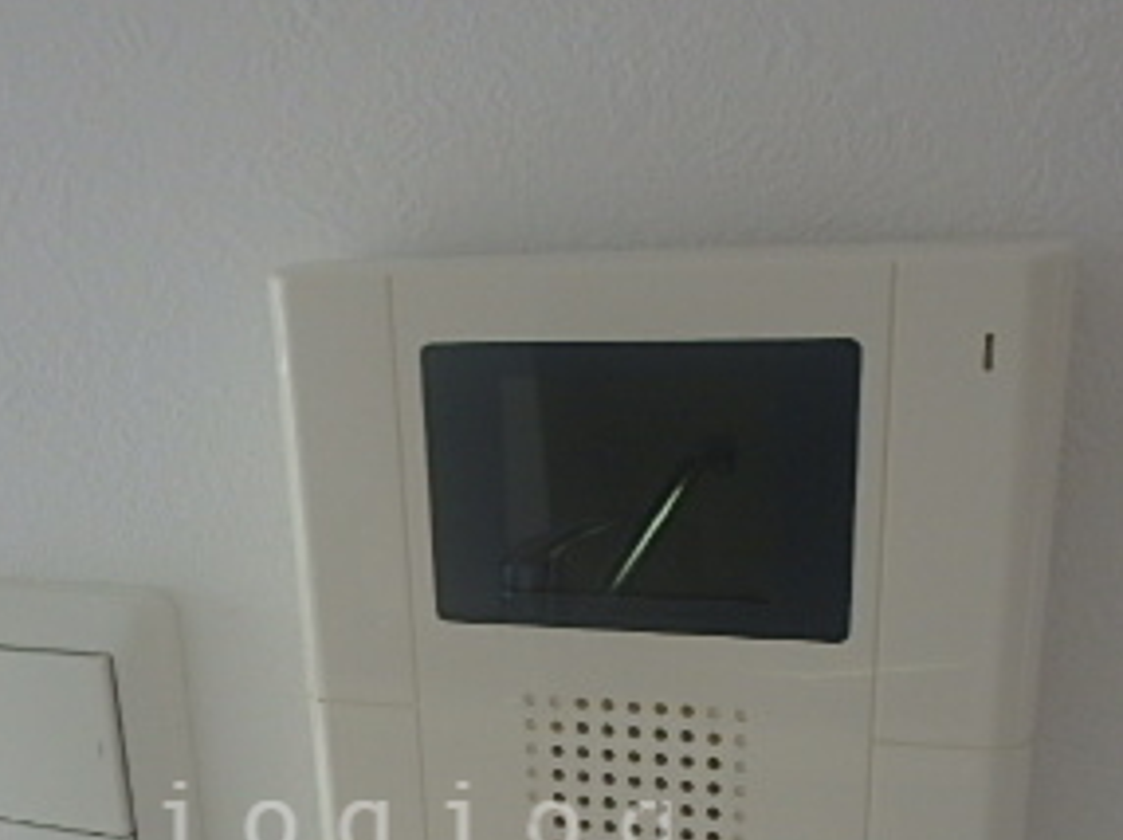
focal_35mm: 47
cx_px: 424
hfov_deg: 40.2
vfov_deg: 29.0
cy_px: 828
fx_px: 1523
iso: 200
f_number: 3.5
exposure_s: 1/30
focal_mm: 3.7
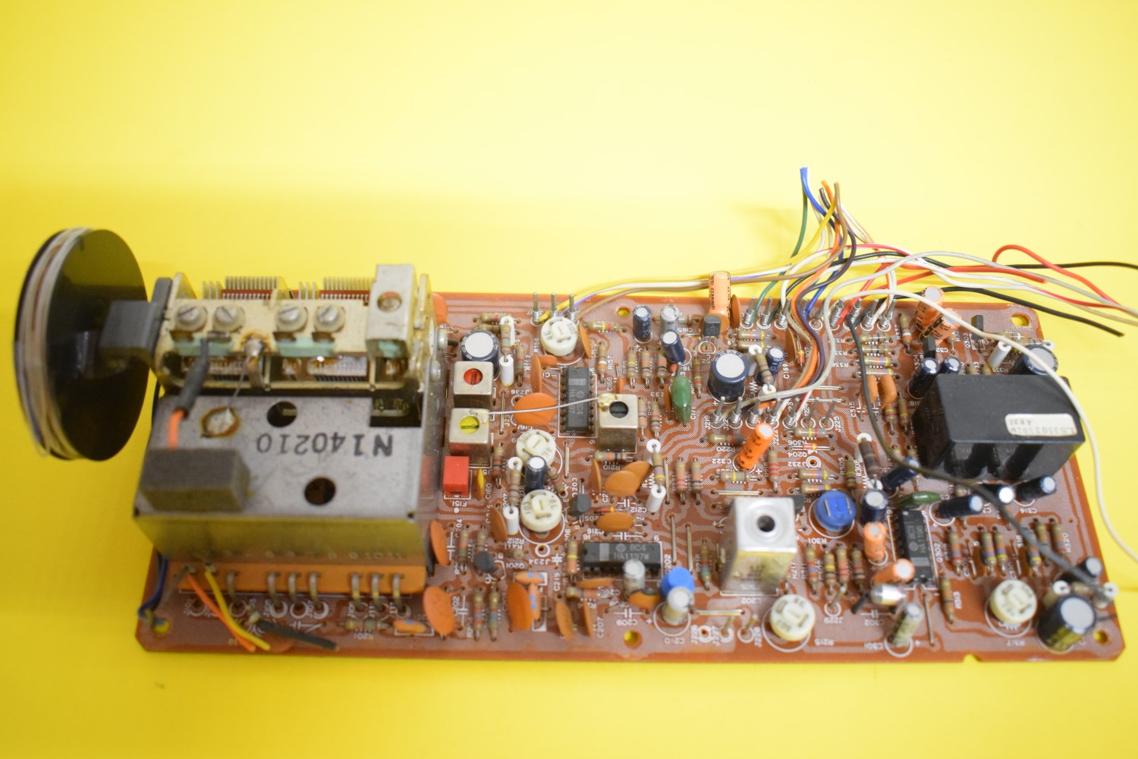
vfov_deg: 40.0
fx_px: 1043
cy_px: 380
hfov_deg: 57.2
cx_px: 569
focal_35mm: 33
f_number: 3.8
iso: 3200
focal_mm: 22
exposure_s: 1/100
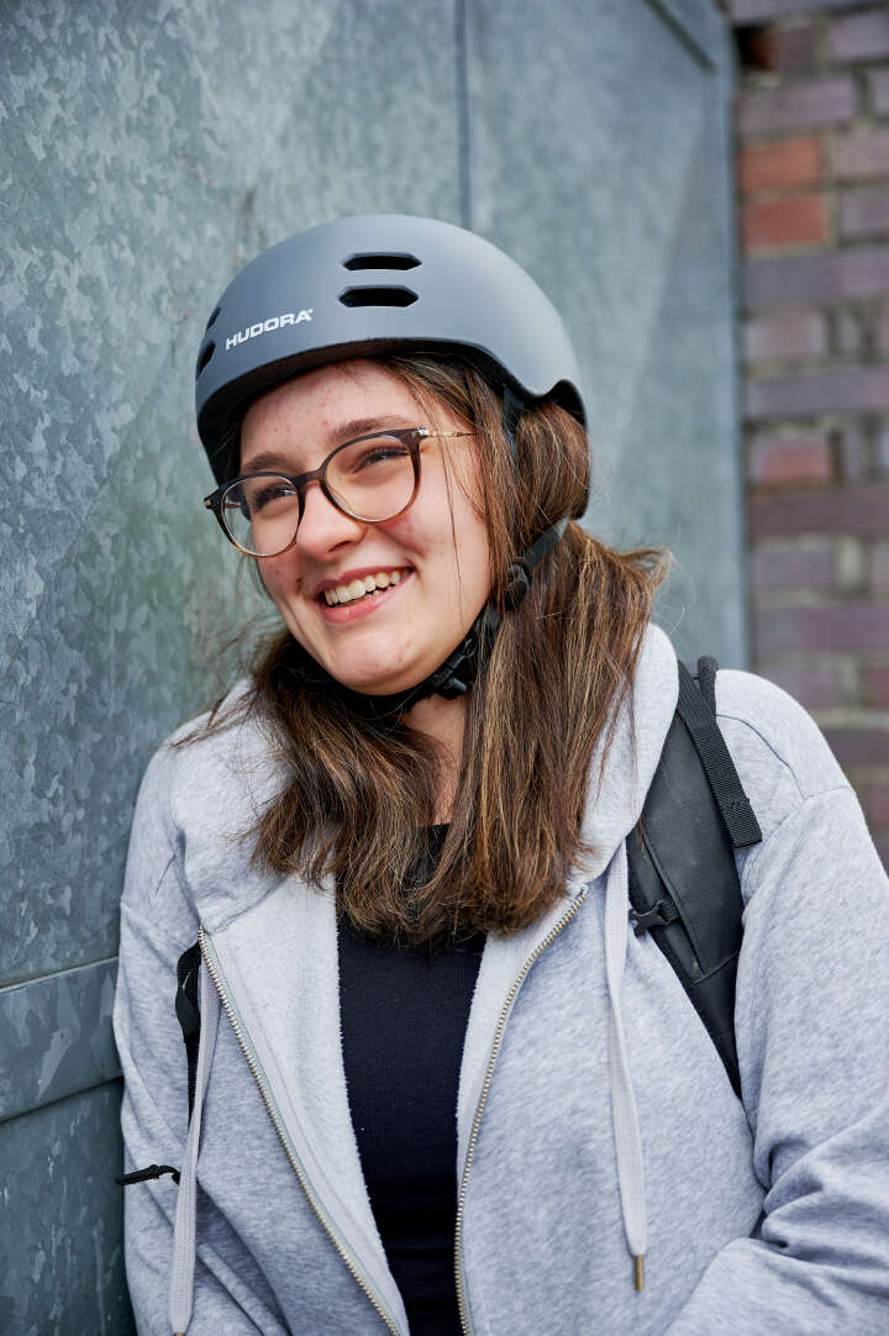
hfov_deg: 28.0
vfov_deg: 41.1
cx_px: 444
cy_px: 668
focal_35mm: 48
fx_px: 1780
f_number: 2.8
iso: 320
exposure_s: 1/1250
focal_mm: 48
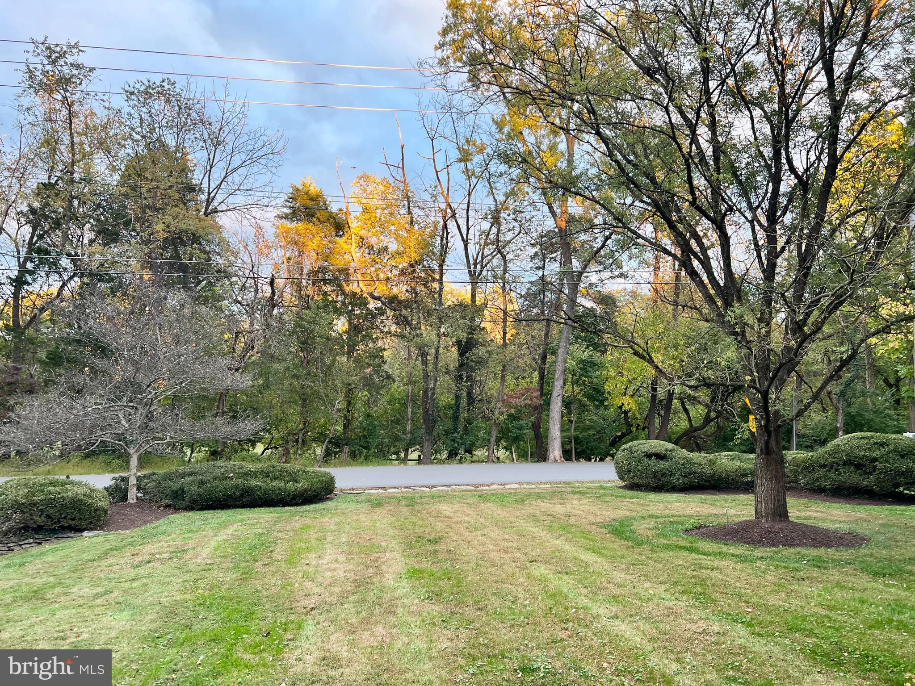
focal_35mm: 26
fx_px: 687
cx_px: 458
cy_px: 343
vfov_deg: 53.1
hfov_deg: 67.3
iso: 80
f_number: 1.5
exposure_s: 1/121
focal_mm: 5.7
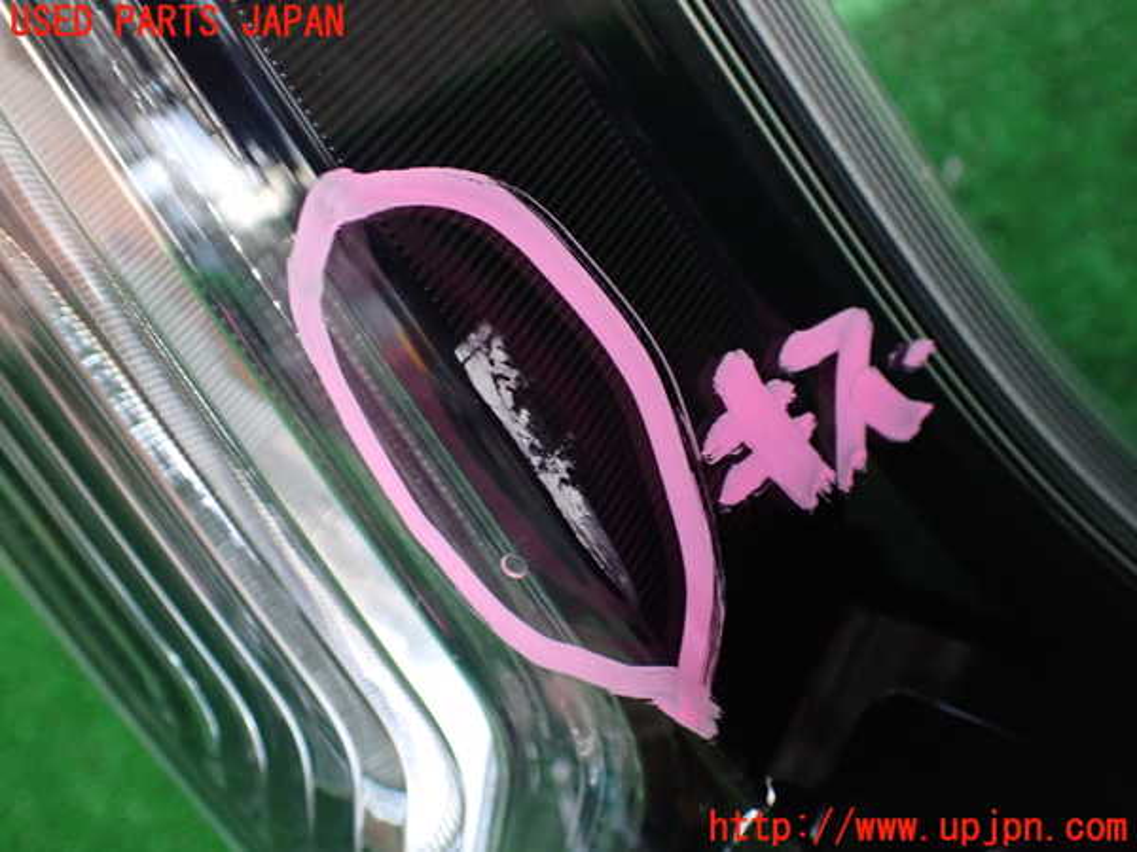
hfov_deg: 60.0
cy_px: 426
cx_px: 568
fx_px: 985
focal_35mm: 30
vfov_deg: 46.8
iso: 800
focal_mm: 5.4
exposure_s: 1/30
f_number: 2.3
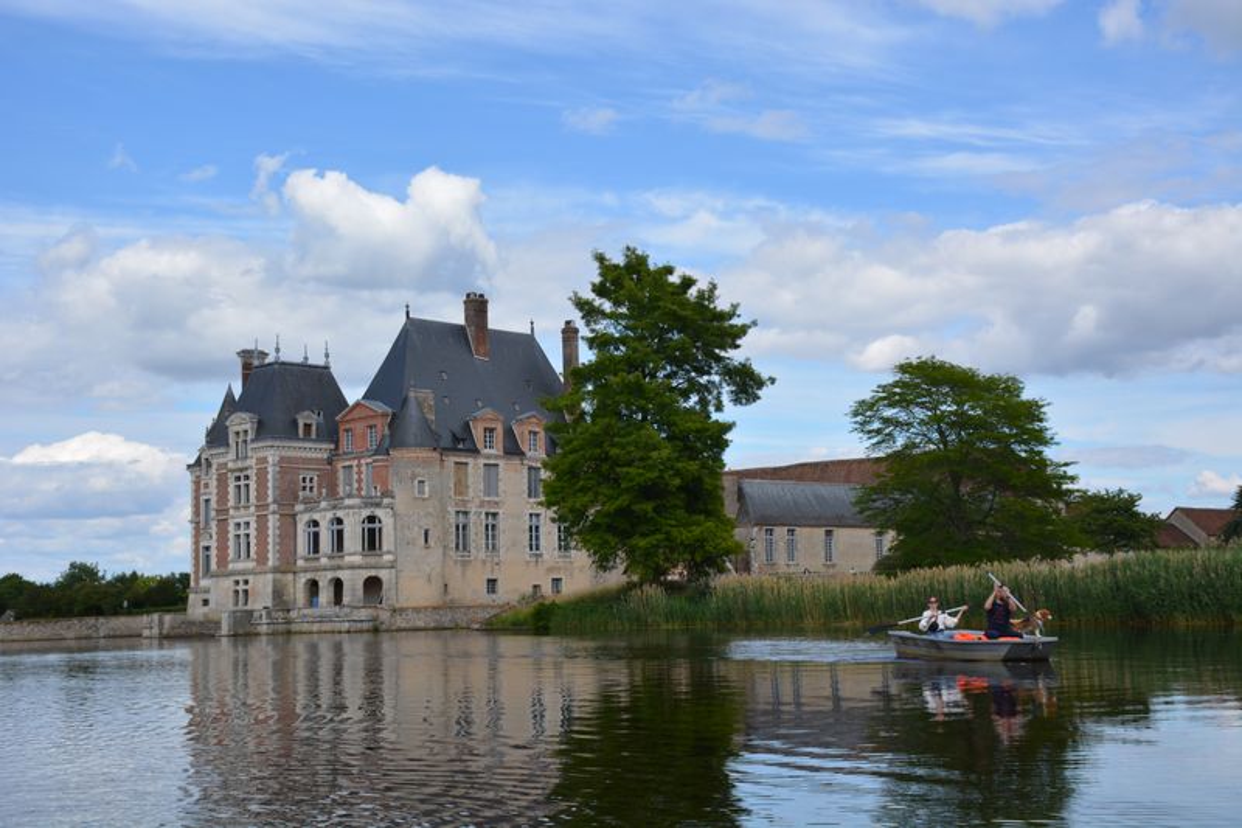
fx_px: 1759
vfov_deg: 26.5
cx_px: 621
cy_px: 414
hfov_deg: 38.9
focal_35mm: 51
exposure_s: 1/250
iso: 100
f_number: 8
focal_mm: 34
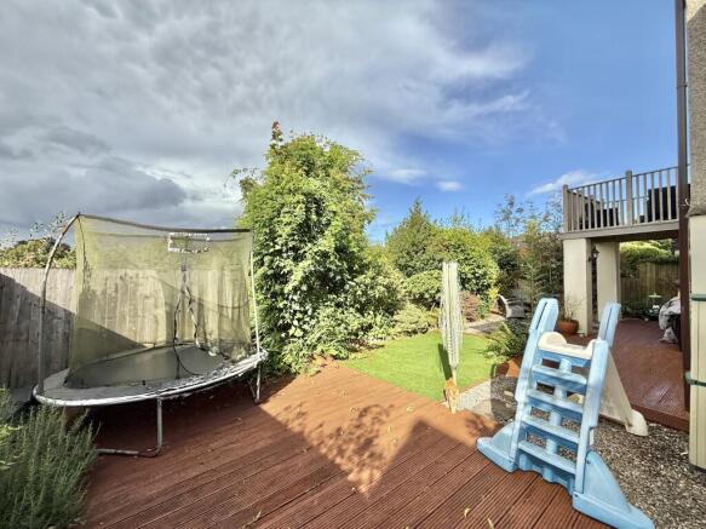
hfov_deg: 102.1
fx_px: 285
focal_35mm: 14
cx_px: 353
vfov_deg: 85.7
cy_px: 264
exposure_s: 1/1312
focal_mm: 2.22
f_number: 2.2
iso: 50
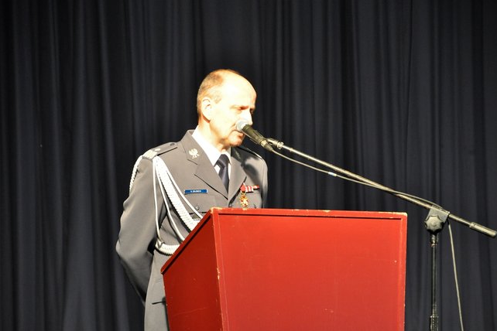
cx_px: 251
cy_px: 166
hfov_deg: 11.7
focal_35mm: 176
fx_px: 2430
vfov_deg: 7.8
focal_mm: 116
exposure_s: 1/25
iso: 1600
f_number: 5.6
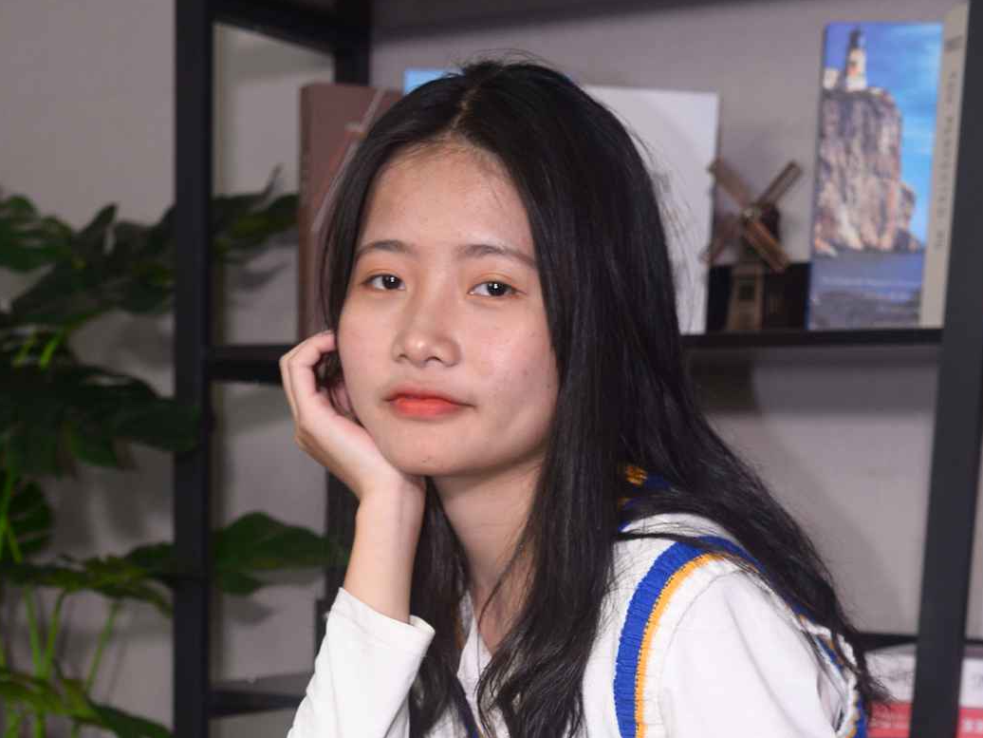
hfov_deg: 26.7
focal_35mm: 73
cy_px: 1017
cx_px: 449
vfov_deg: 18.5
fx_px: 2073
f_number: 5.6
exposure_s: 1/80
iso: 500
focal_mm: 35
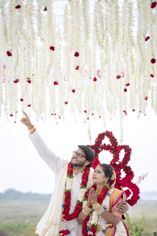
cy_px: 118
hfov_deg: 16.1
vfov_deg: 23.9
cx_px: 78
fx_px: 556
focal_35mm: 85
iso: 50
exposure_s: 1/800
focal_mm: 85
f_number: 1.8
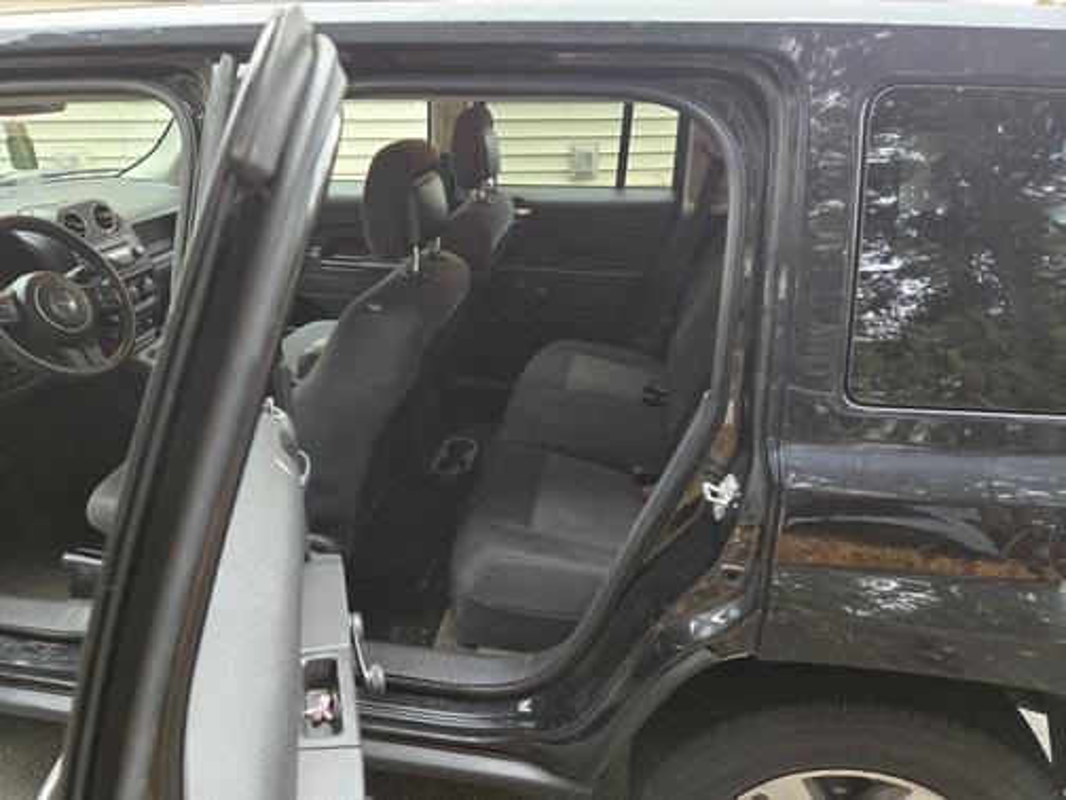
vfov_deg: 58.9
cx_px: 533
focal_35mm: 23
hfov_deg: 73.9
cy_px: 400
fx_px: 708
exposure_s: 1/60
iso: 640
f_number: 1.8
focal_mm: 5.4
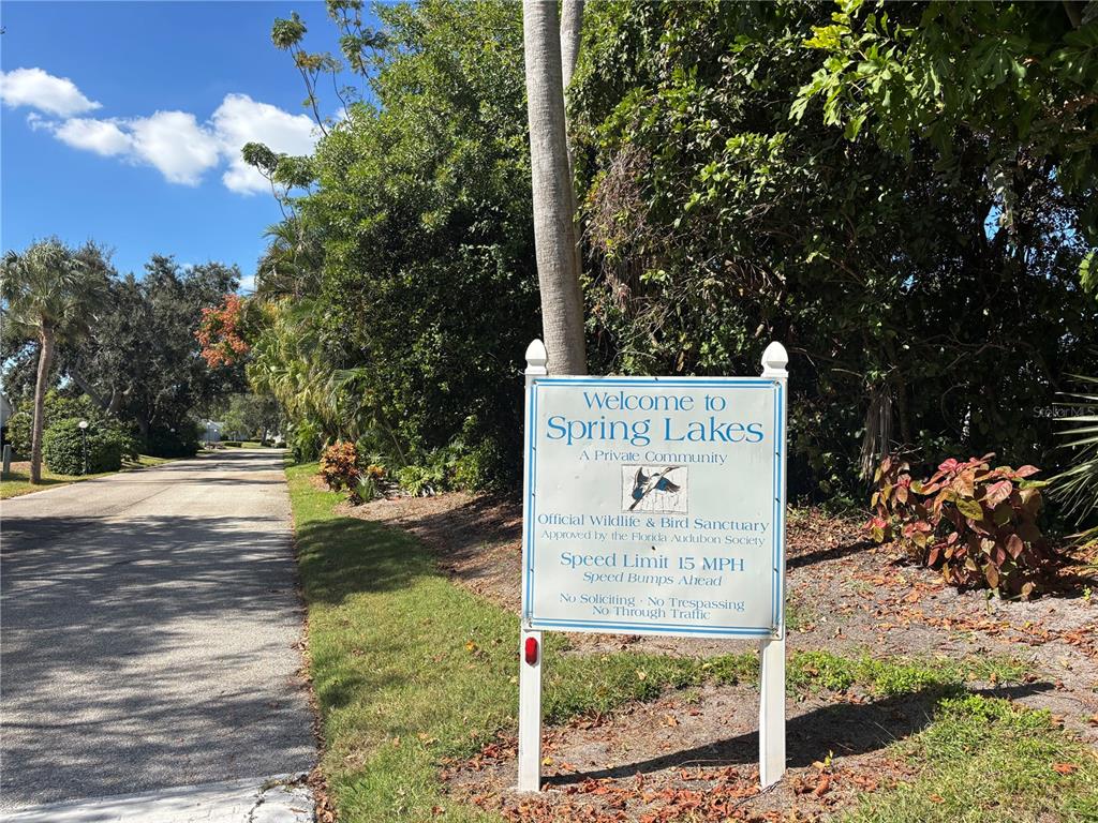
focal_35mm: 26
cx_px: 549
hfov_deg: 67.3
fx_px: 825
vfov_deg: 53.1
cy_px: 412
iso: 50
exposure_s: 1/2513
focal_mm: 5.96
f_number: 1.6
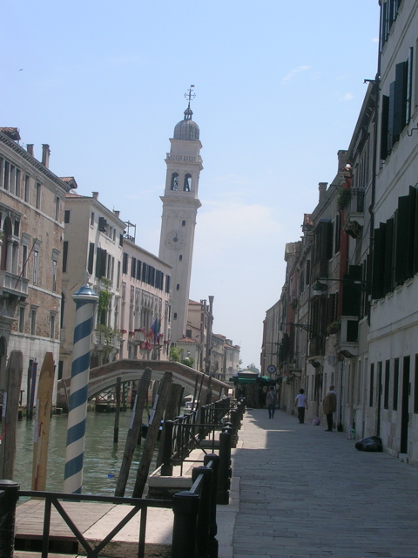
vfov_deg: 25.3
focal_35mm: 77
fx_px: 1240
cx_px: 209
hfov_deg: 19.1
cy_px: 279
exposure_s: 1/330
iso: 50
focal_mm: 11.7
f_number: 6.7
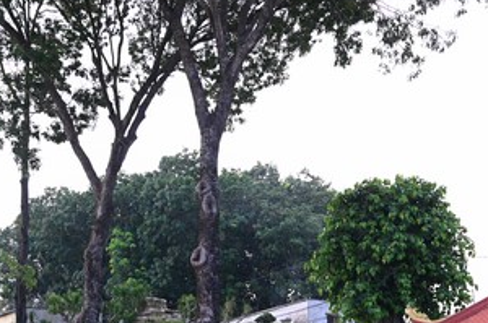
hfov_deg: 38.1
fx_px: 704
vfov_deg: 25.3
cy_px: 274
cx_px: 298
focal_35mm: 52
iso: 12800
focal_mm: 24
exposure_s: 1/125
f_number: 4.5
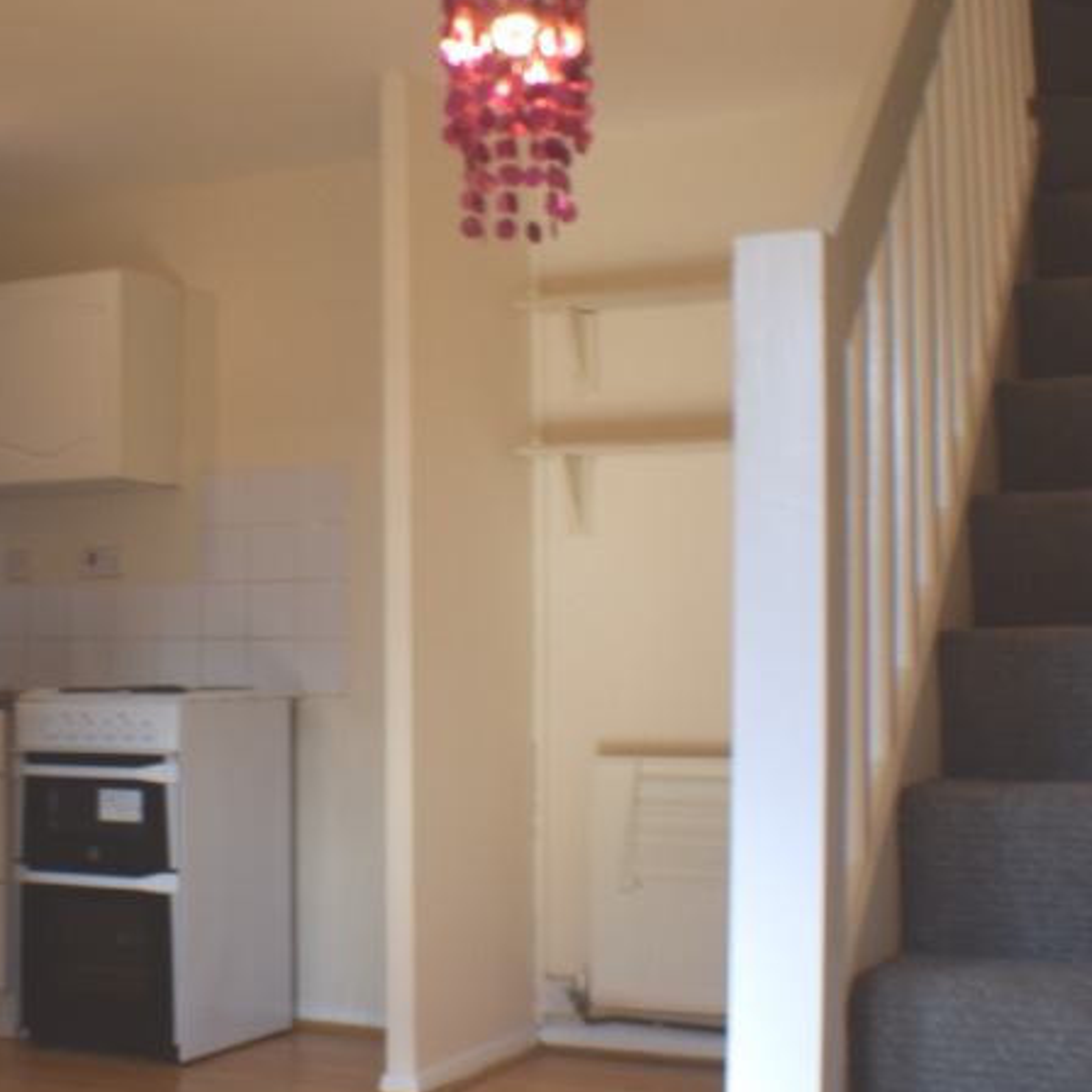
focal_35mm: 70
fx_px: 2498
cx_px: 332
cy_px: 547
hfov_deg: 24.5
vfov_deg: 24.7
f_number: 10
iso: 100
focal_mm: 24
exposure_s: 1/6
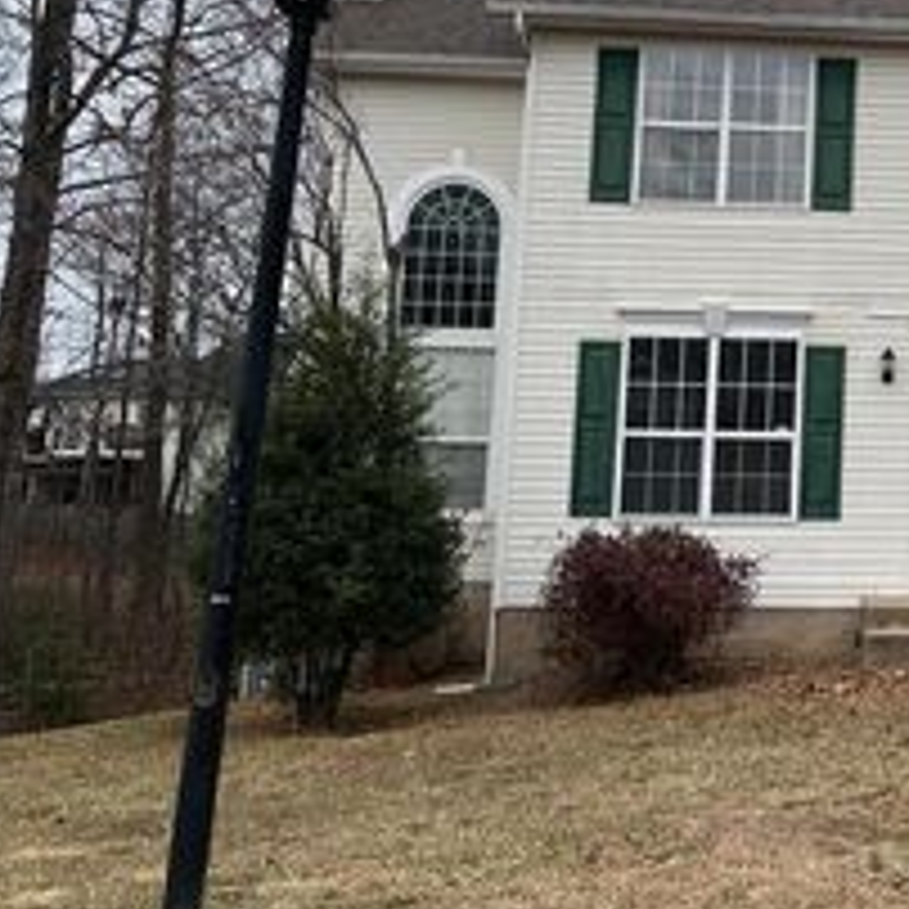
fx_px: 1693
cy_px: 196
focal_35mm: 57
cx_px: 1030
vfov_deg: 29.4
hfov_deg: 27.2
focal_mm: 5.1
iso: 50
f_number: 1.6
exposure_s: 1/2062
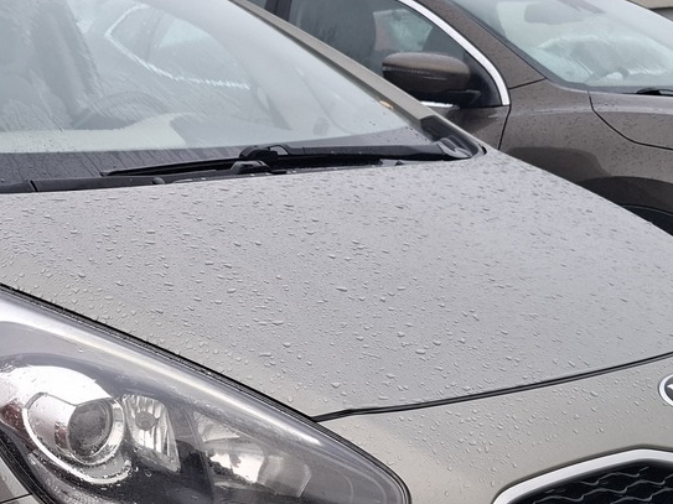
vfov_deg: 23.9
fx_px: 1186
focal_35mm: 61
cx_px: 152
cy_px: 349
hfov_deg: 31.0
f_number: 1.8
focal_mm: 5.54
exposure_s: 1/100
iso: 50
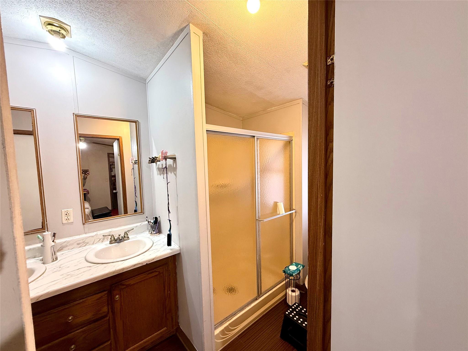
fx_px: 189
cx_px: 234
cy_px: 176
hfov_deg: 102.1
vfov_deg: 85.7
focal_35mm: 14
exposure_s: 1/60
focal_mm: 2.22
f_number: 2.2
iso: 200
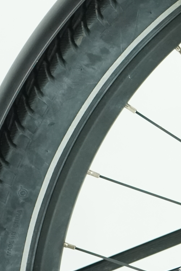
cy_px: 32
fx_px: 1290
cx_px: 280
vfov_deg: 11.9
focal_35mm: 171
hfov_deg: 7.9
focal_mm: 43
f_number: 5.6
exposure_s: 1/200
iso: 2500
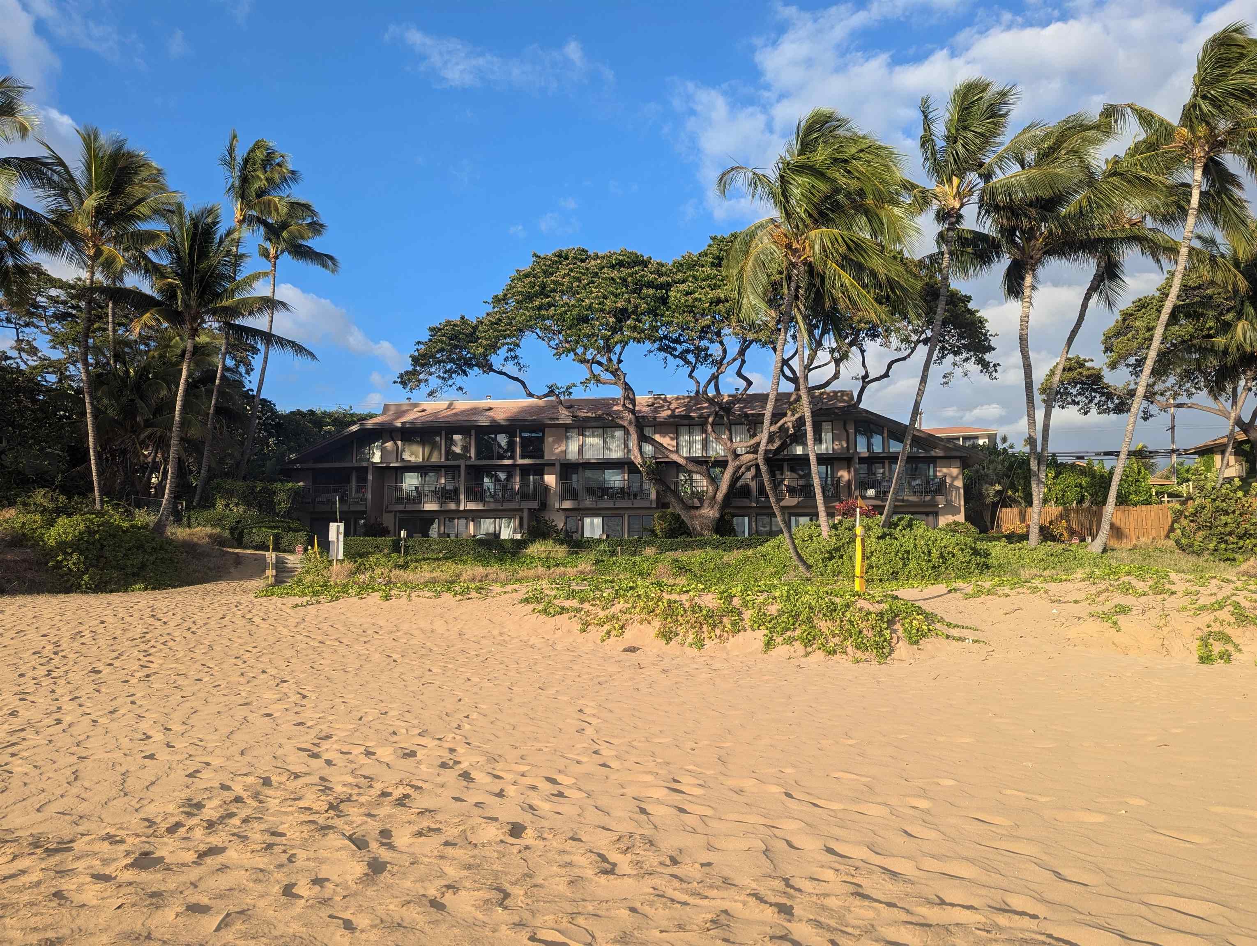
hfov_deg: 71.5
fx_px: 873
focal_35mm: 24
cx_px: 628
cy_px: 473
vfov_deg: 56.9
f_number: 1.85
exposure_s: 1/1099
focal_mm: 6.81
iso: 42
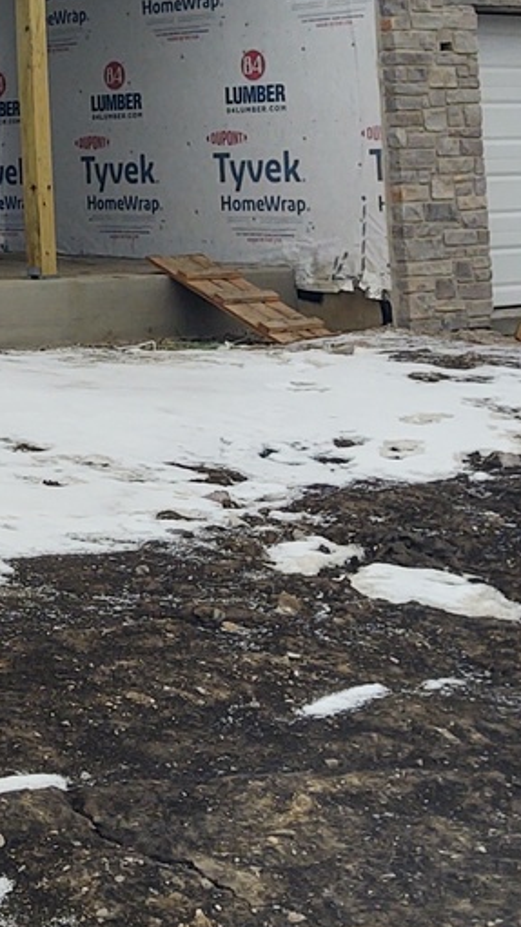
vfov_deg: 24.5
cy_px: 13
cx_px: -321
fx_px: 2038
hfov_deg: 13.5
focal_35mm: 83
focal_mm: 4.75
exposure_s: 1/1450
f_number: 1.7
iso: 100
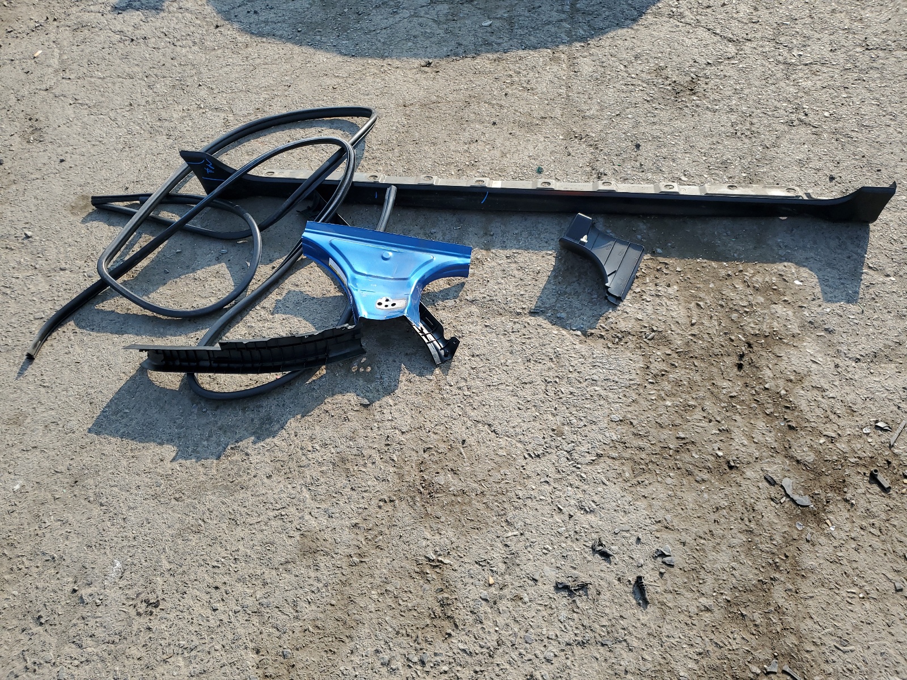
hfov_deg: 67.3
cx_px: 454
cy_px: 340
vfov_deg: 53.1
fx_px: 681
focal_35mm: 26
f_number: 1.5
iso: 50
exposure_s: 1/1111
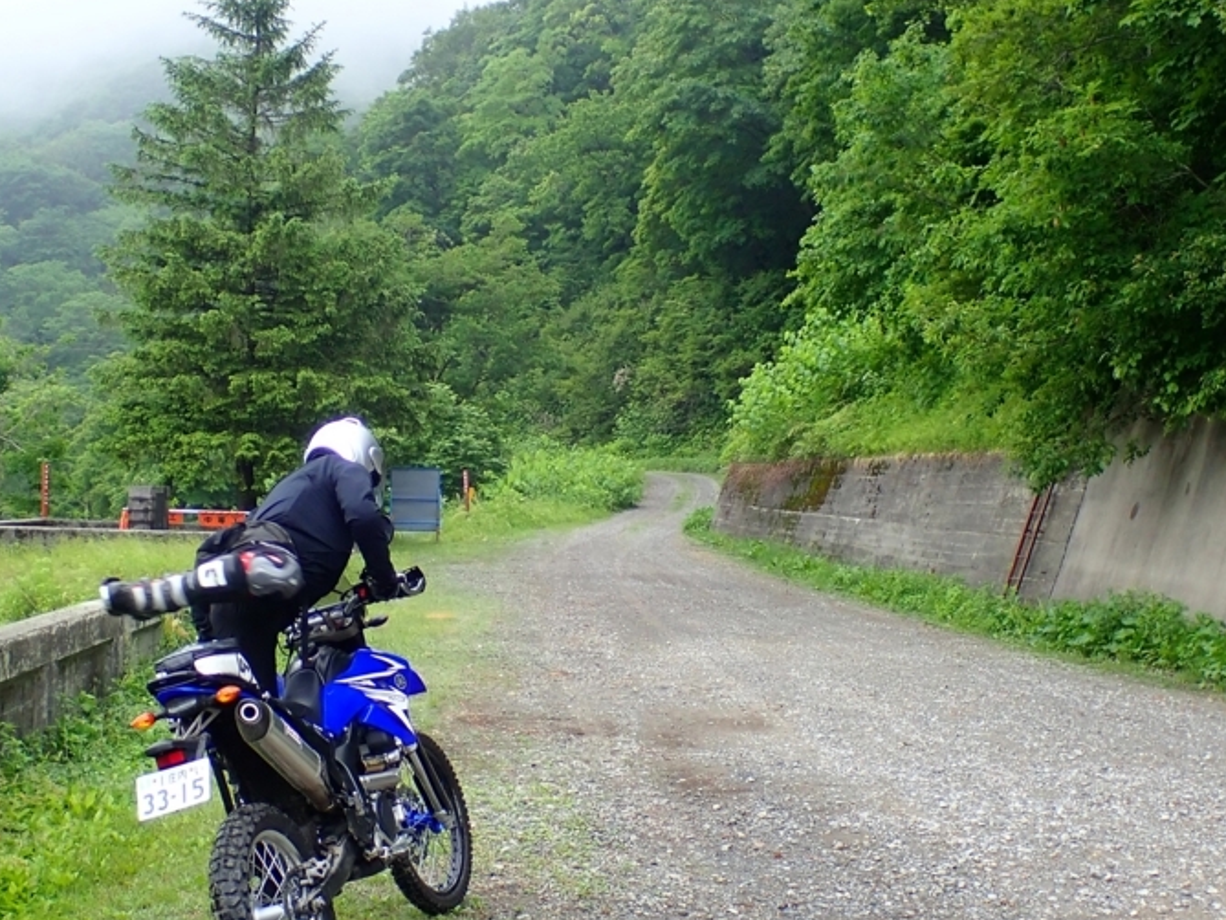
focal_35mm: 55
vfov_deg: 26.5
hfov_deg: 34.9
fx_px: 1948
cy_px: 537
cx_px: 704
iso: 200
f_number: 3.1
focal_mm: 8.41
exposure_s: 1/60
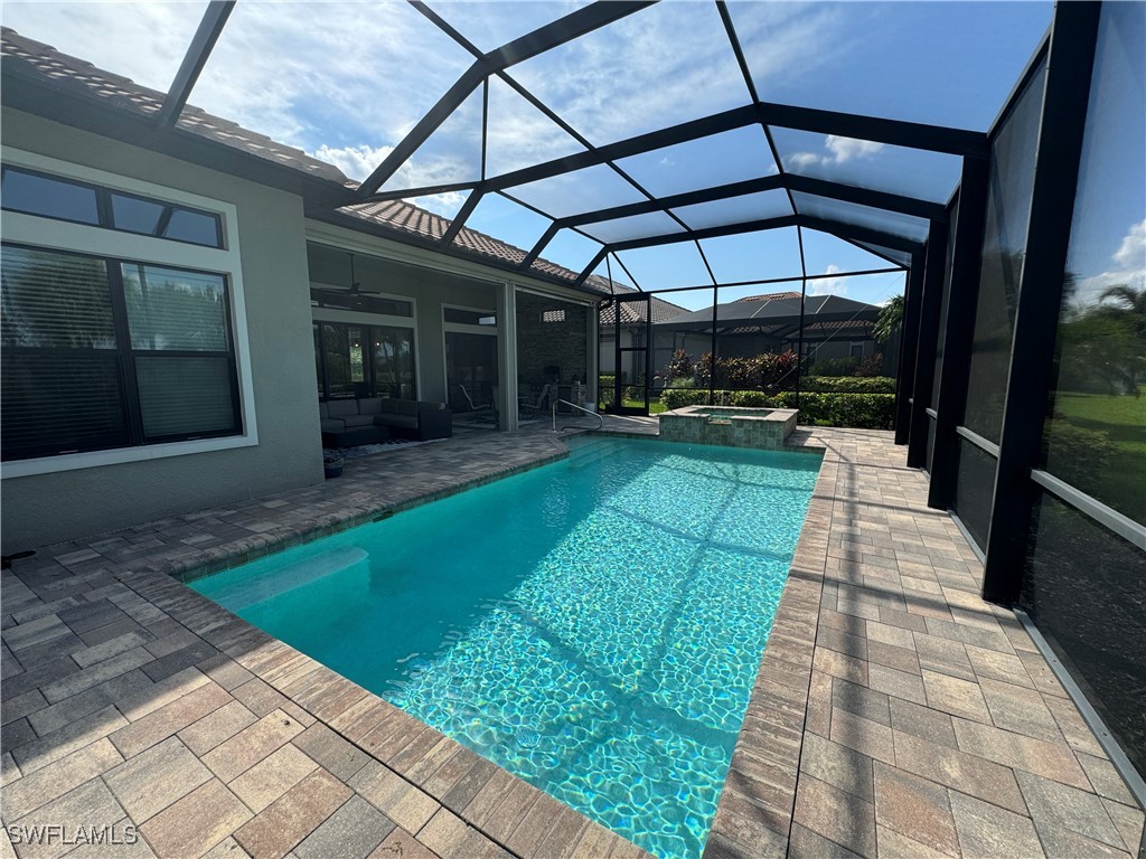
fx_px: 463
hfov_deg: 102.1
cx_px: 573
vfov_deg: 85.7
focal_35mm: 14
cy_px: 430
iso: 40
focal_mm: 2.22
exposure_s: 1/812
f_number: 2.2
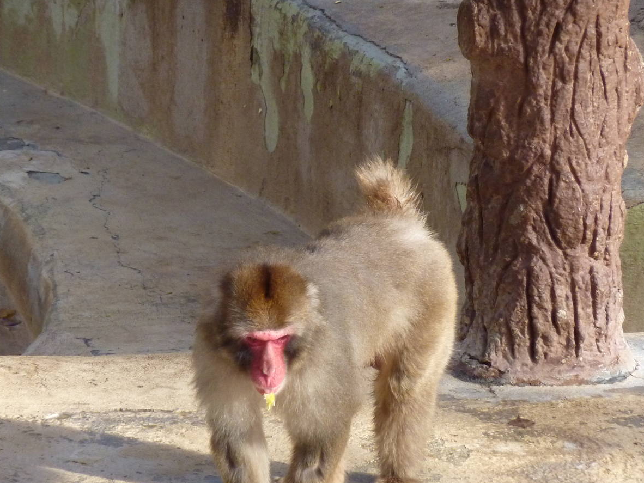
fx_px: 7555
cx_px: 362
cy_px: 269
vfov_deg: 3.7
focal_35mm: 406
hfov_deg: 4.9
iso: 320
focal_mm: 49.2
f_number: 4.9
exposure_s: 1/500
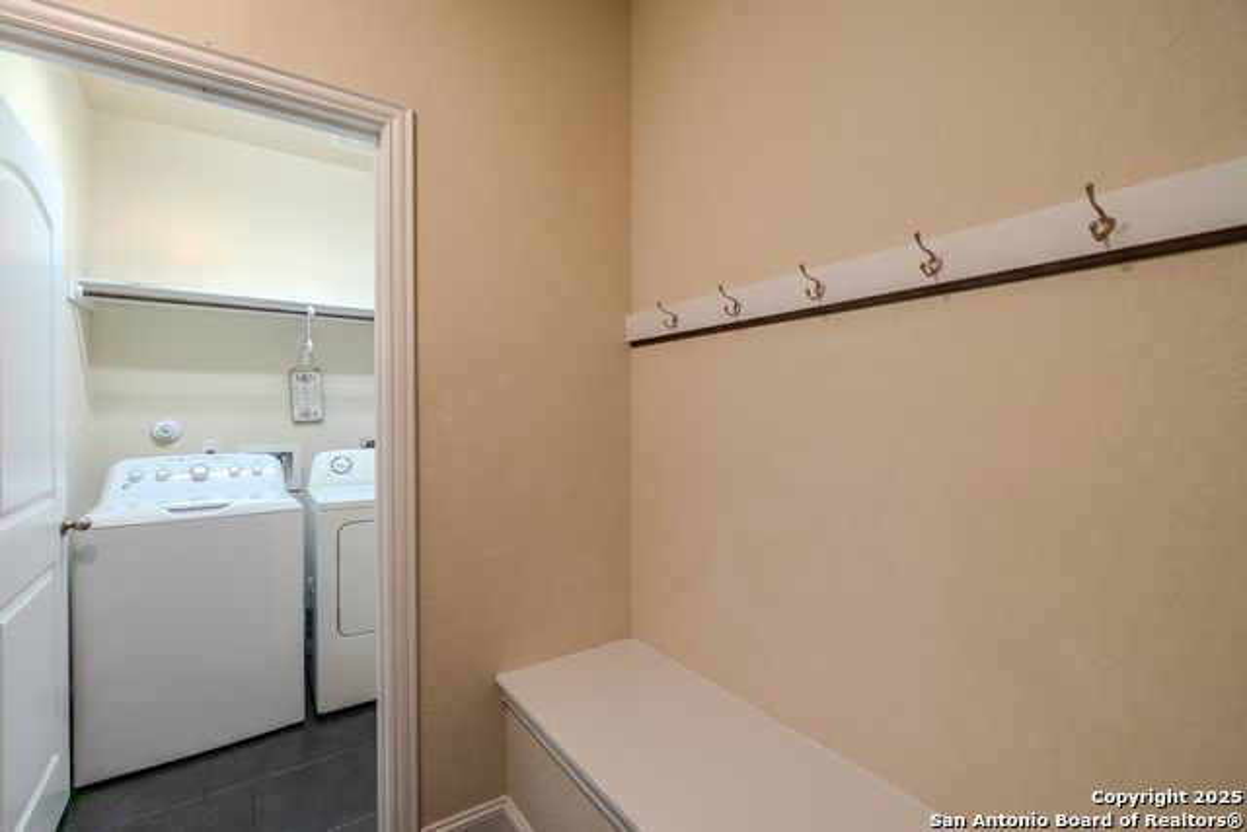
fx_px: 520
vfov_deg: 77.4
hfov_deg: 100.4
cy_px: 416
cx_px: 624
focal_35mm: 15
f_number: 11
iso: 400
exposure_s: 1/10
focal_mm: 10
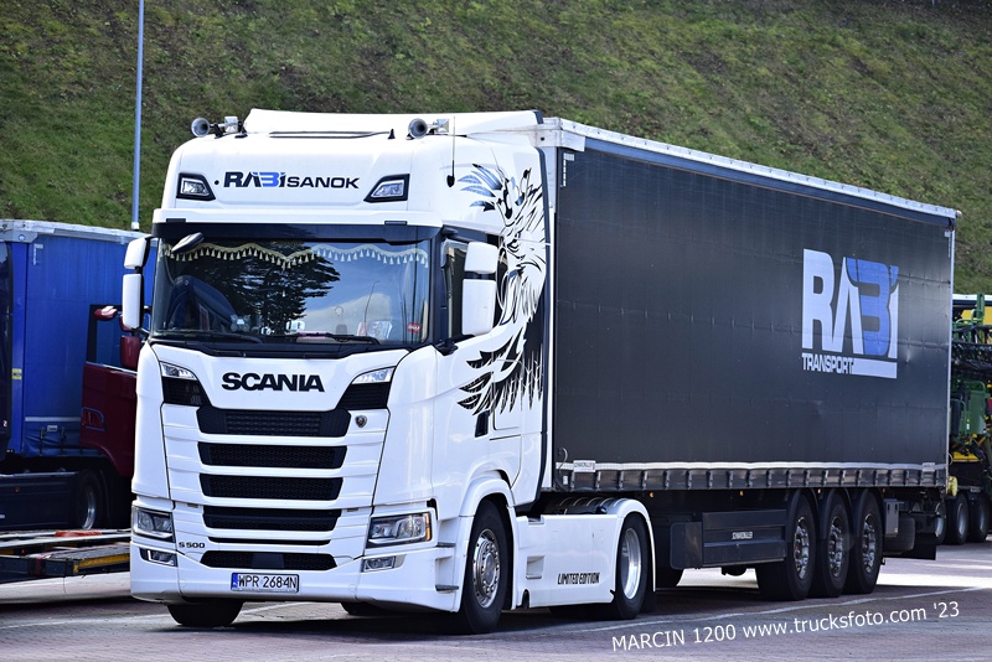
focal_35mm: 147
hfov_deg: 14.0
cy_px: 331
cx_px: 496
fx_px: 4052
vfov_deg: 9.3
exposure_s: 1/800
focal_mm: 98
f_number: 5
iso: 800
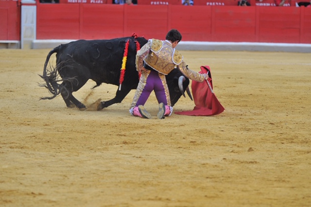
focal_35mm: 195
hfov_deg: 10.6
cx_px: 156
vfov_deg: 7.0
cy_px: 104
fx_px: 1684
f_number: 2.8
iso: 640
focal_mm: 130
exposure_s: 1/1000
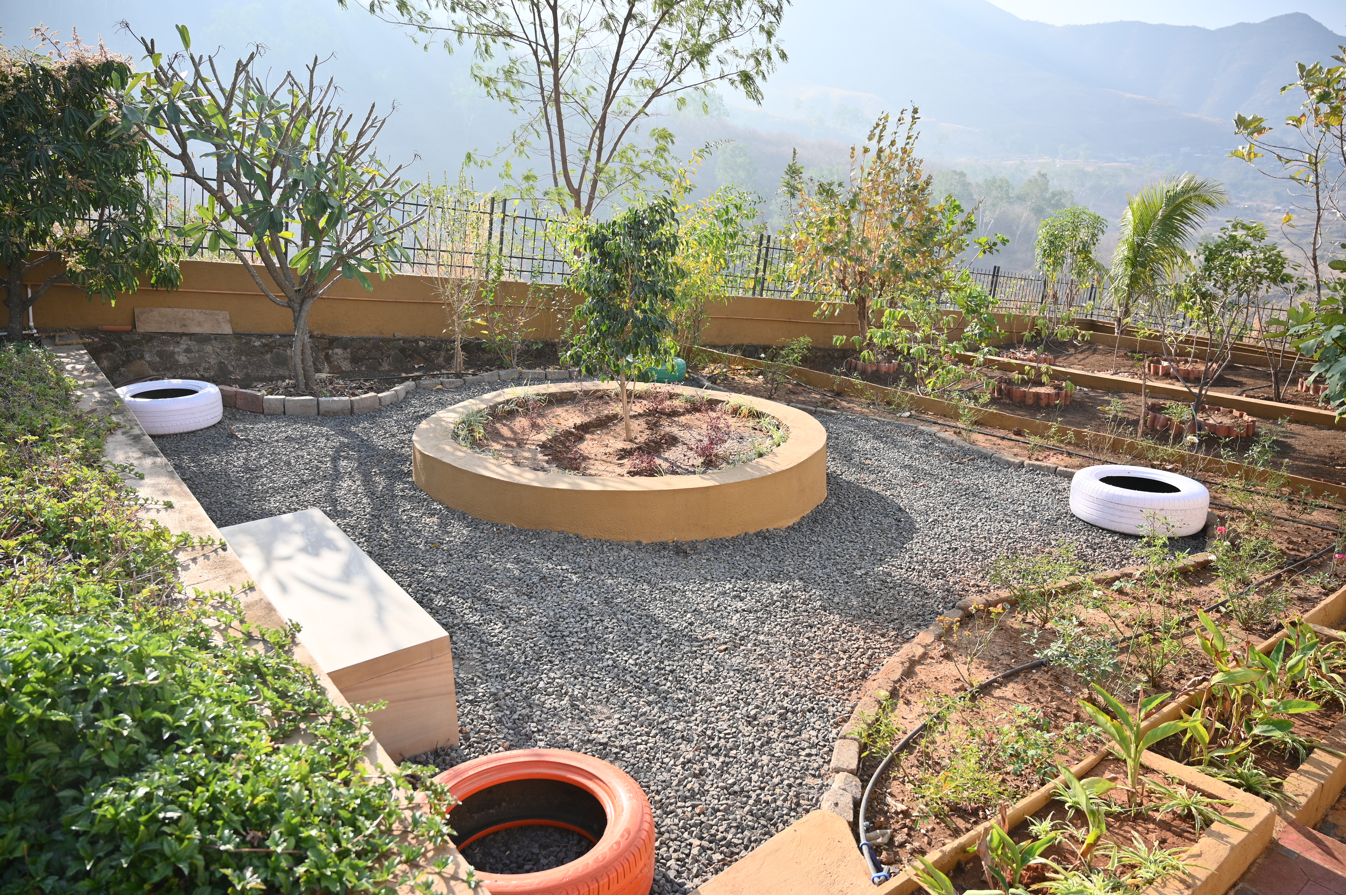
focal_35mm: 24
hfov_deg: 73.8
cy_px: 448
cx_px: 673
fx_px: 897
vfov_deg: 53.1
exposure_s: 1/640
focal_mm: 24
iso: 160
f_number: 4
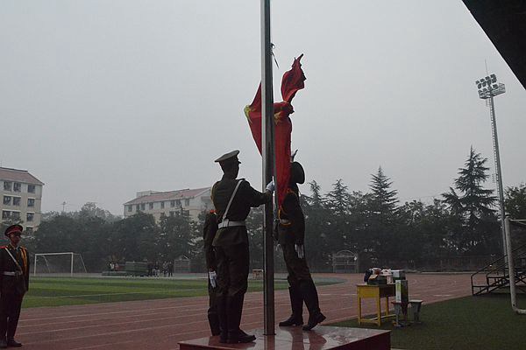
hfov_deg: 53.1
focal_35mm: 36
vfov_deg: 36.9
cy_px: 175
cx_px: 263
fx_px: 526
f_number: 10
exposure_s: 1/400
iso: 6400
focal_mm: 24
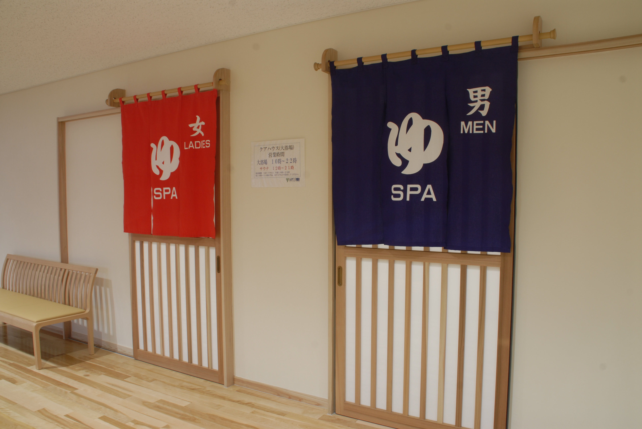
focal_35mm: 27
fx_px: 482
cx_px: 321
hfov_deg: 67.3
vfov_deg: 48.0
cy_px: 214
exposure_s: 1.8
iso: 100
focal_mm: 18
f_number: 11
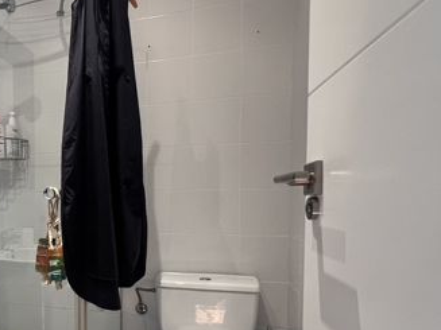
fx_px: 357
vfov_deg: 48.7
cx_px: 67
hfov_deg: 57.0
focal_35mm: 28
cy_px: 226
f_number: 1.8
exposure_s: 1/50
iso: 160
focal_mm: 1.57
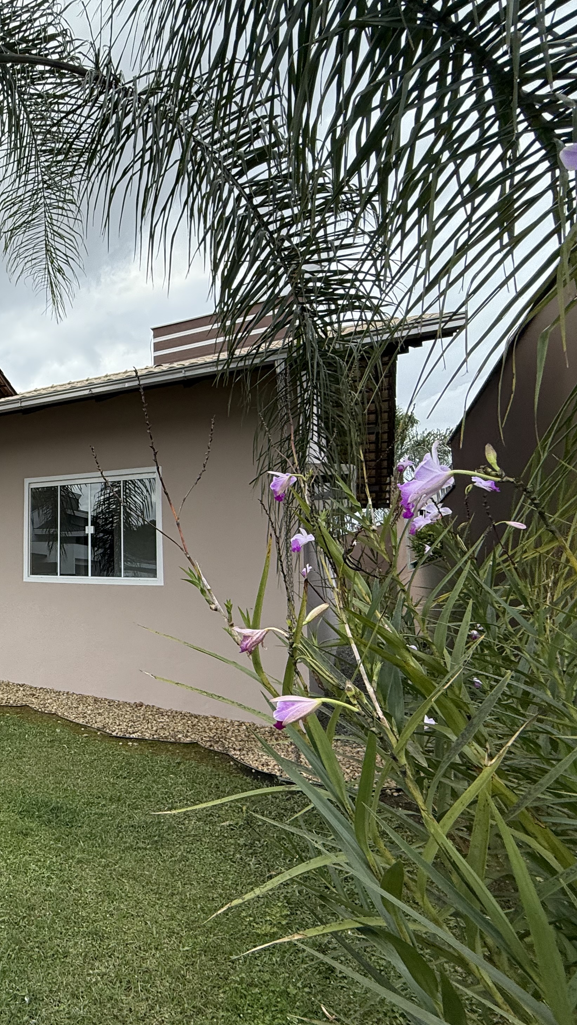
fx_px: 571
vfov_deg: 83.8
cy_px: 520
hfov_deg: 40.8
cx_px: -84
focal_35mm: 21
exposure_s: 1/381
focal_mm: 2.22
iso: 64
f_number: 2.2
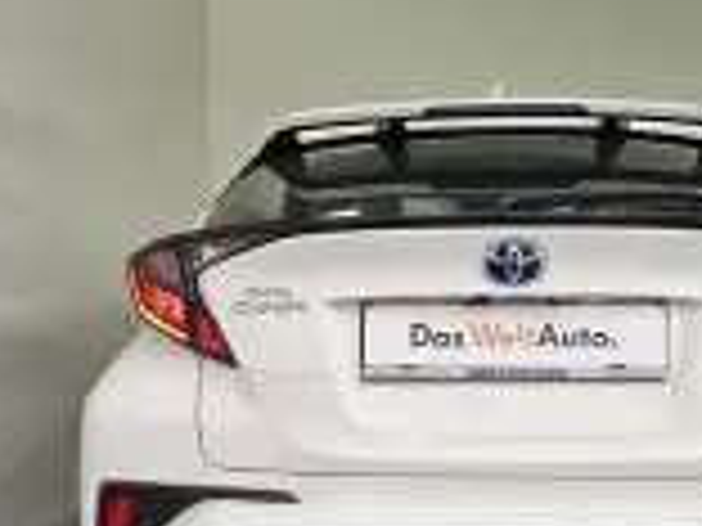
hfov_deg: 36.1
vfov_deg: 26.7
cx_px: 392
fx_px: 1075
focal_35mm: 53
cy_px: 463
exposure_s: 1/190
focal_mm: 6.3
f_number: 1.7
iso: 25
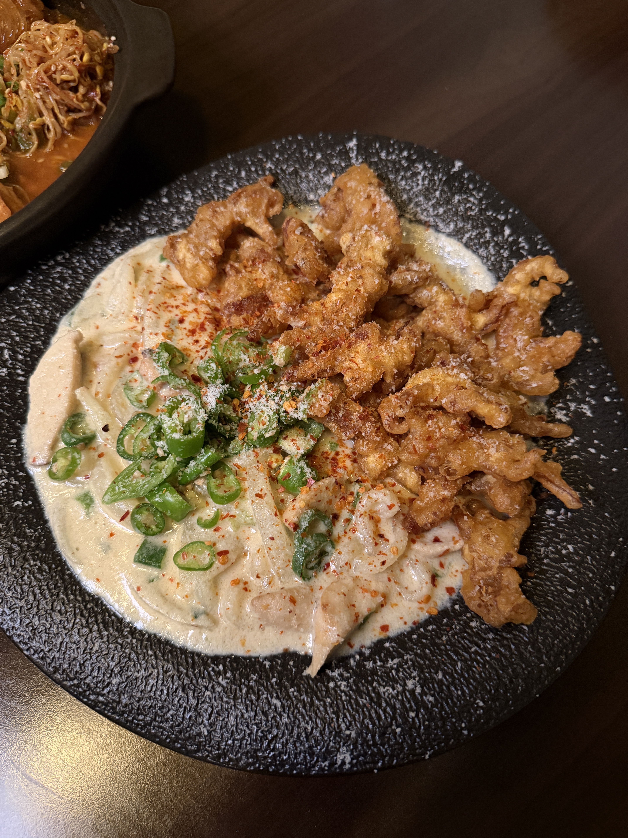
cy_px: 419
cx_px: 314
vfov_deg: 71.6
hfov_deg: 56.8
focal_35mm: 24
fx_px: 581
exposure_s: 1/60
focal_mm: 6.76
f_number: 1.78
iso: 500
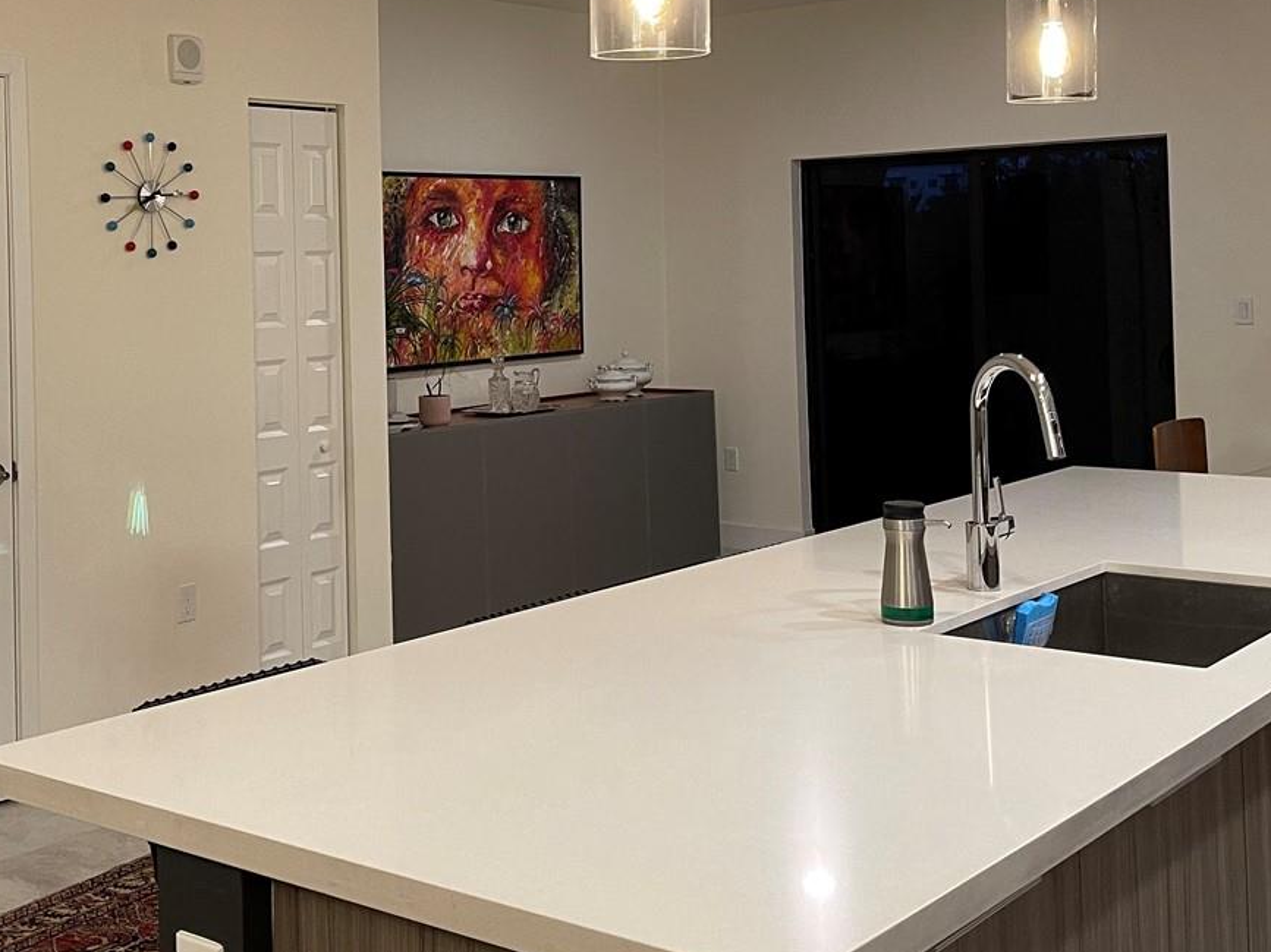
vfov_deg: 29.7
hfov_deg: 39.1
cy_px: 224
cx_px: 406
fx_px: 1762
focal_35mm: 48
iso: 160
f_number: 1.6
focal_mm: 5.1
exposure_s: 1/60
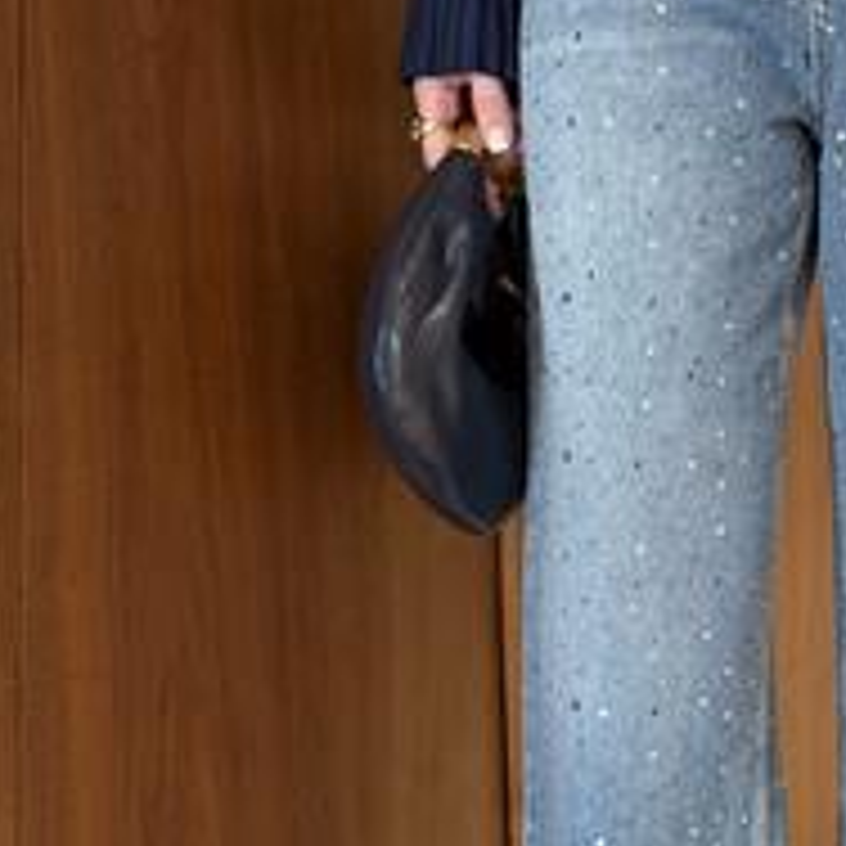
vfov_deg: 28.6
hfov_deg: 27.8
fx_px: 1659
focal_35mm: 60
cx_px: 724
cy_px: 475
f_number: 1.78
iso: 320
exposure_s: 1/50
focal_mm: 6.76
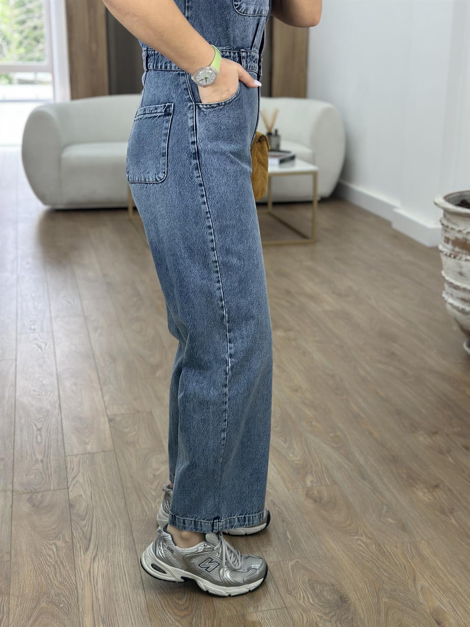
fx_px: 869
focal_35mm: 48
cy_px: 314
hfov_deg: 30.3
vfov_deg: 39.7
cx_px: 235
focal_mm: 6.86
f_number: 1.78
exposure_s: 1/100
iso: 80
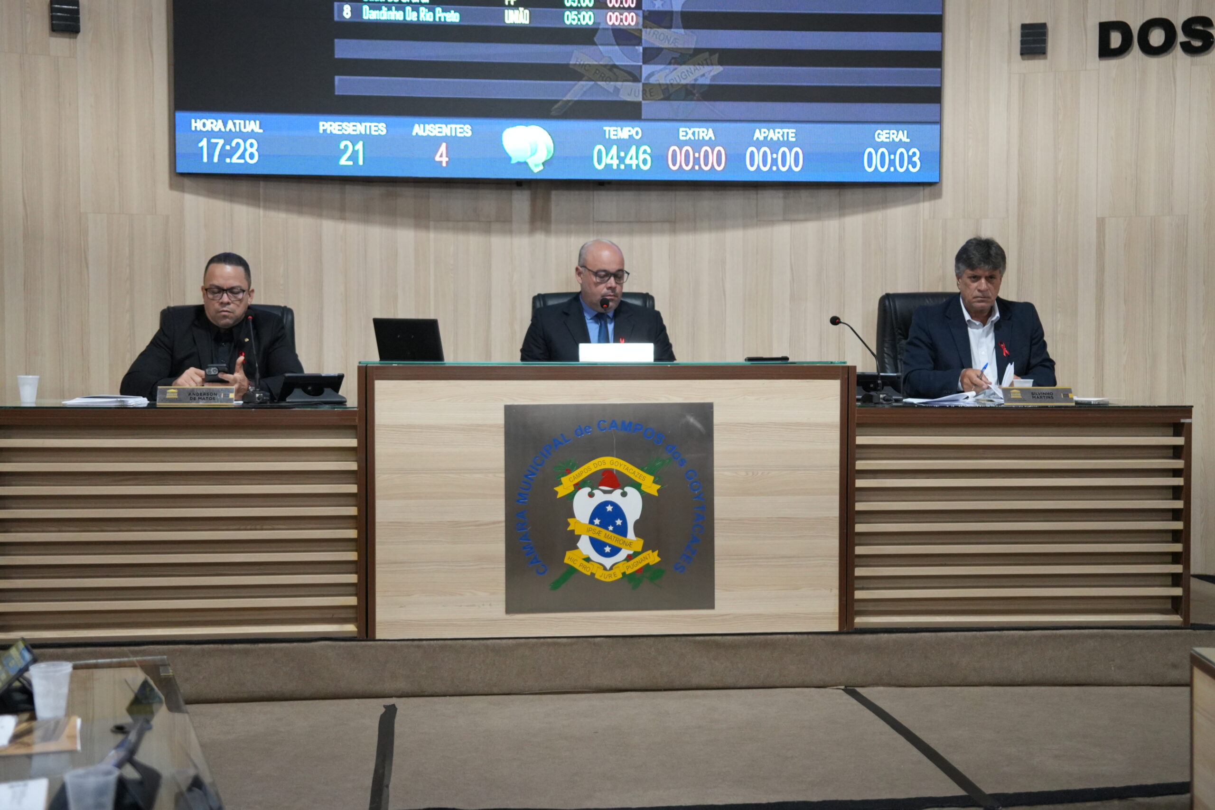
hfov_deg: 37.8
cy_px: 405
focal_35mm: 52
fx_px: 1772
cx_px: 608
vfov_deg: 25.8
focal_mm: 35
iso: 1600
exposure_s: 1/200
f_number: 1.8
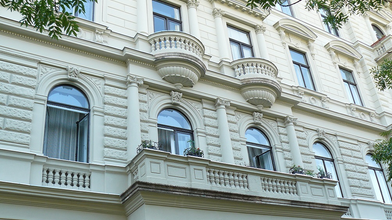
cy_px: 118
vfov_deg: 29.7
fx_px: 416
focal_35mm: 40
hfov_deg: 50.5
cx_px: 194
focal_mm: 6
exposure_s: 1/100
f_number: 3.6
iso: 100
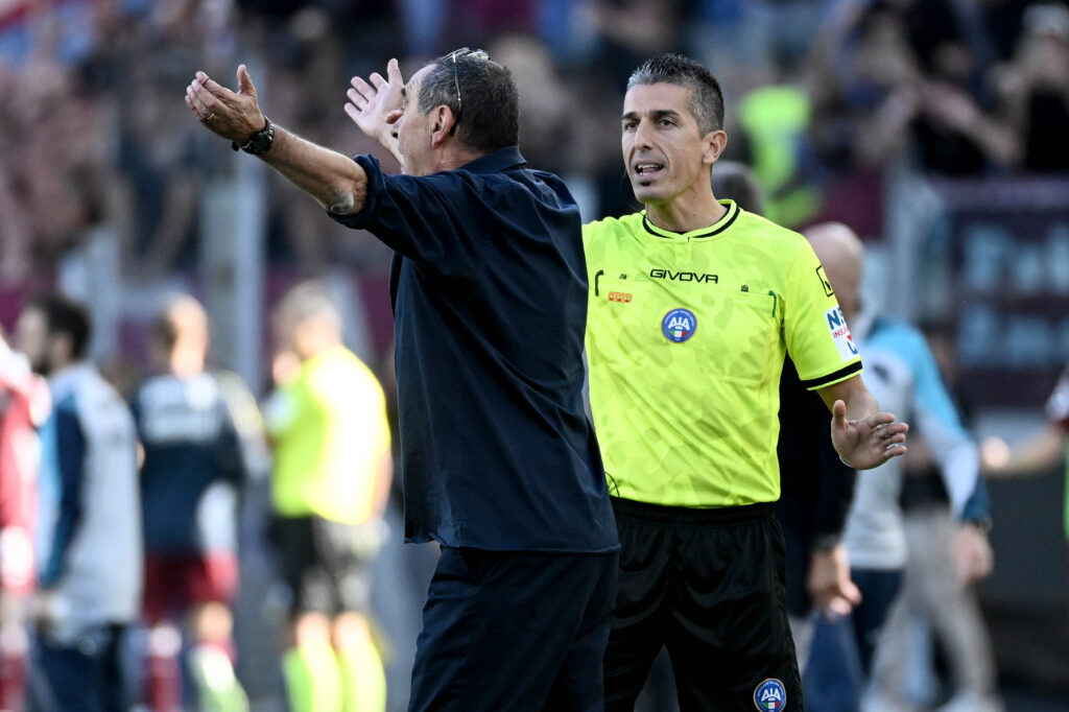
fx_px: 17810
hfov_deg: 3.4
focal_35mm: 600
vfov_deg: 2.3
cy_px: 356
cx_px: 534
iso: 1600
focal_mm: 400
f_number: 4
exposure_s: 1/1250
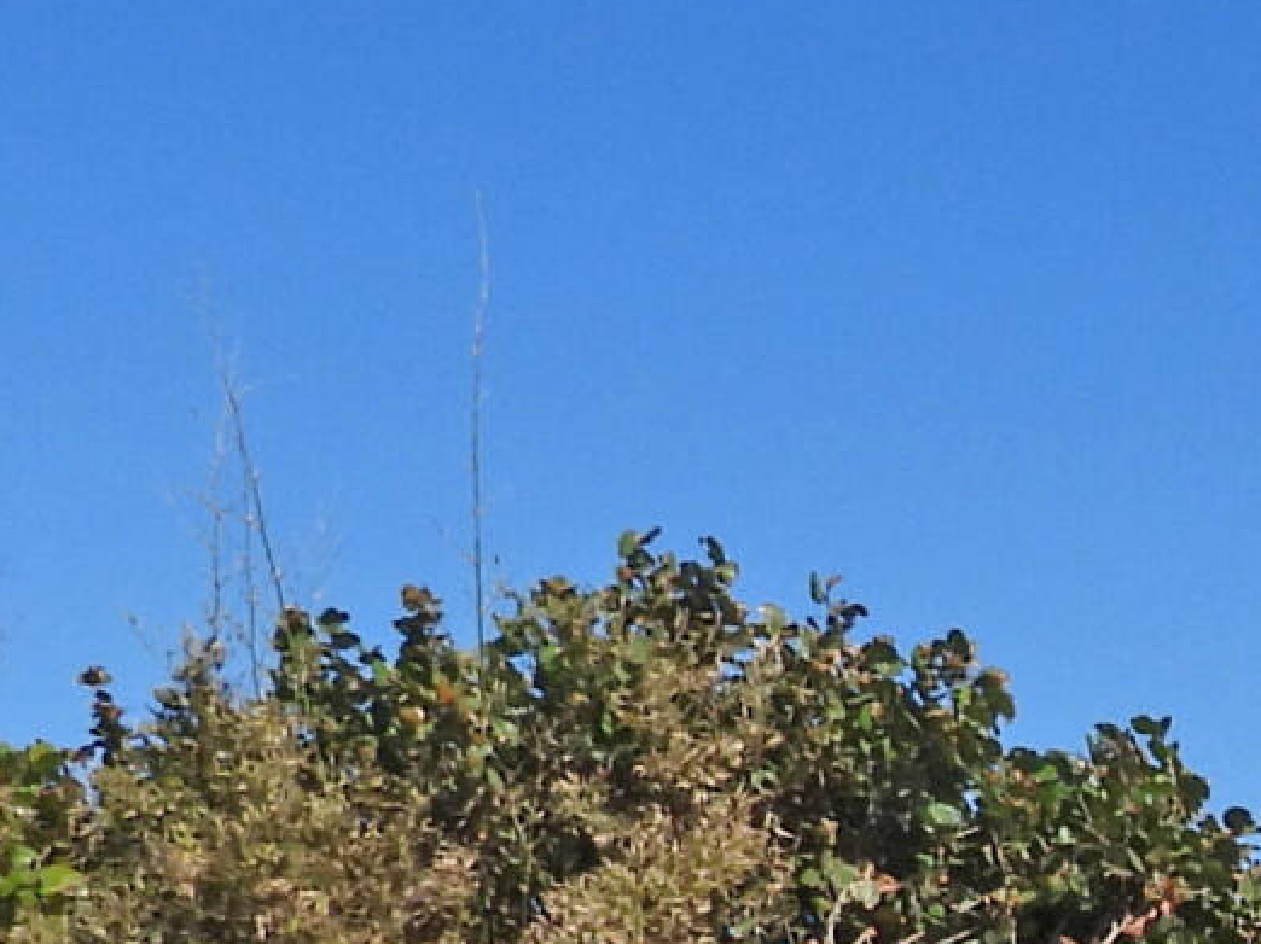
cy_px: 1333
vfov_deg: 10.4
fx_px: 5025
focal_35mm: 138
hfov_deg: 13.4
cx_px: 1974
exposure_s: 1/2000
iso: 100
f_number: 3.5
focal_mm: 4.3
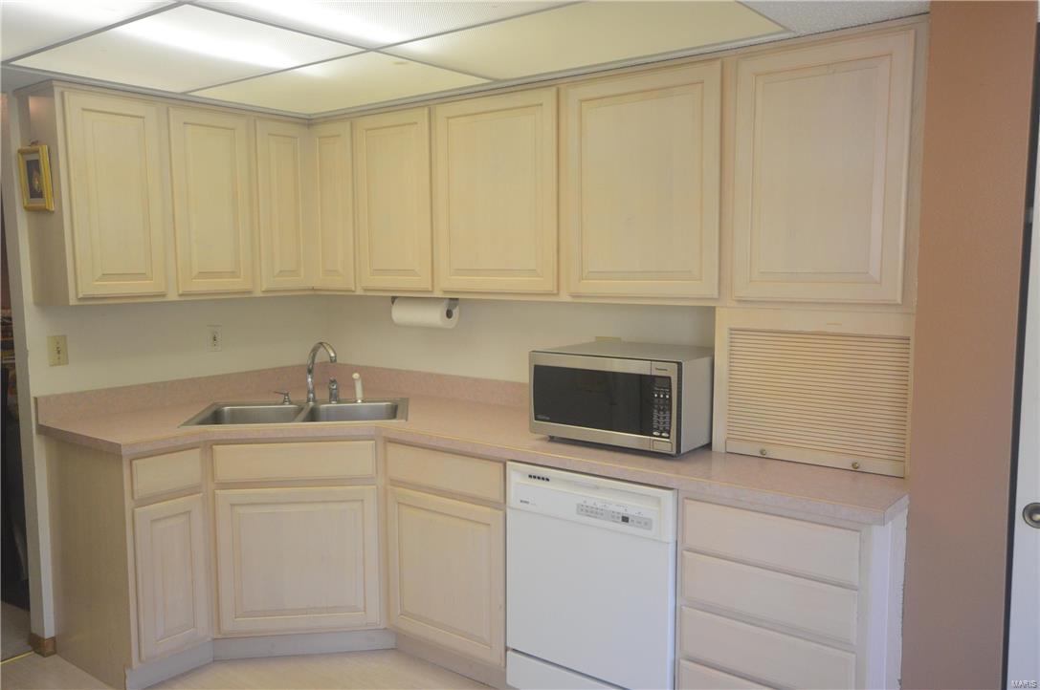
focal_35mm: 30
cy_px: 345
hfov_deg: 62.0
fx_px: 866
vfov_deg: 43.5
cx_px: 520
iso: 1000
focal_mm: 20
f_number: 5.6
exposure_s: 1/60
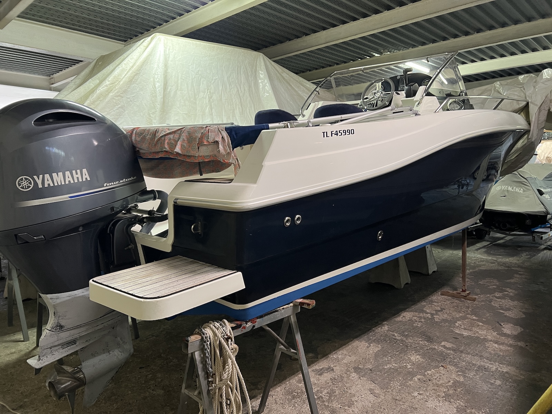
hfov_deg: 67.3
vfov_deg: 53.1
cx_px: 276
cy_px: 207
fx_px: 415
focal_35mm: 26
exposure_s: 1/50
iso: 250
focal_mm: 5.7
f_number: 1.5
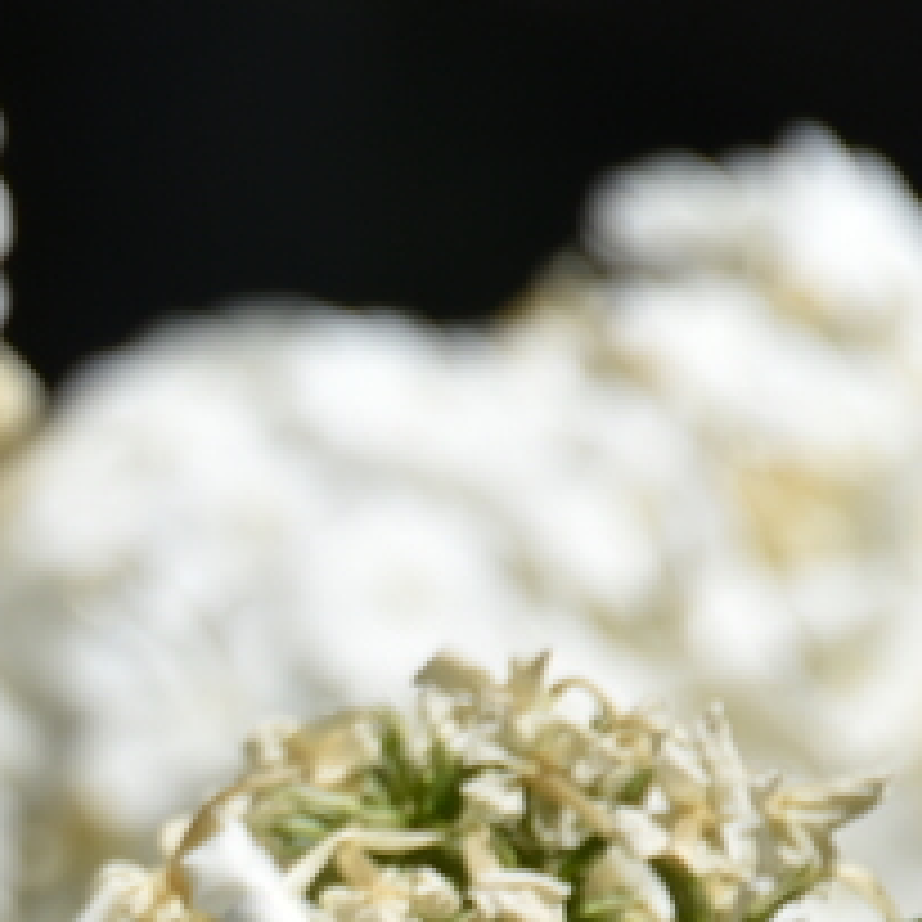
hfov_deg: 1.1
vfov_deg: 1.1
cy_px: 1525
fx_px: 47883
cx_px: -1129
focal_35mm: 1589
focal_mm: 300
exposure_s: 1/640
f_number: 8
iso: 100
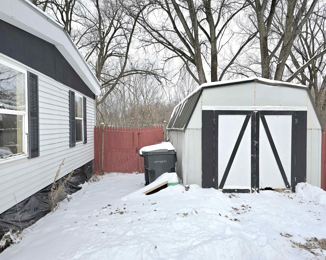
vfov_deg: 58.8
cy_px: 130
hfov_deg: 70.3
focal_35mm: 24
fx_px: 232
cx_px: 157
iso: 12
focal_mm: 6.3
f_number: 1.7
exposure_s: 1/400
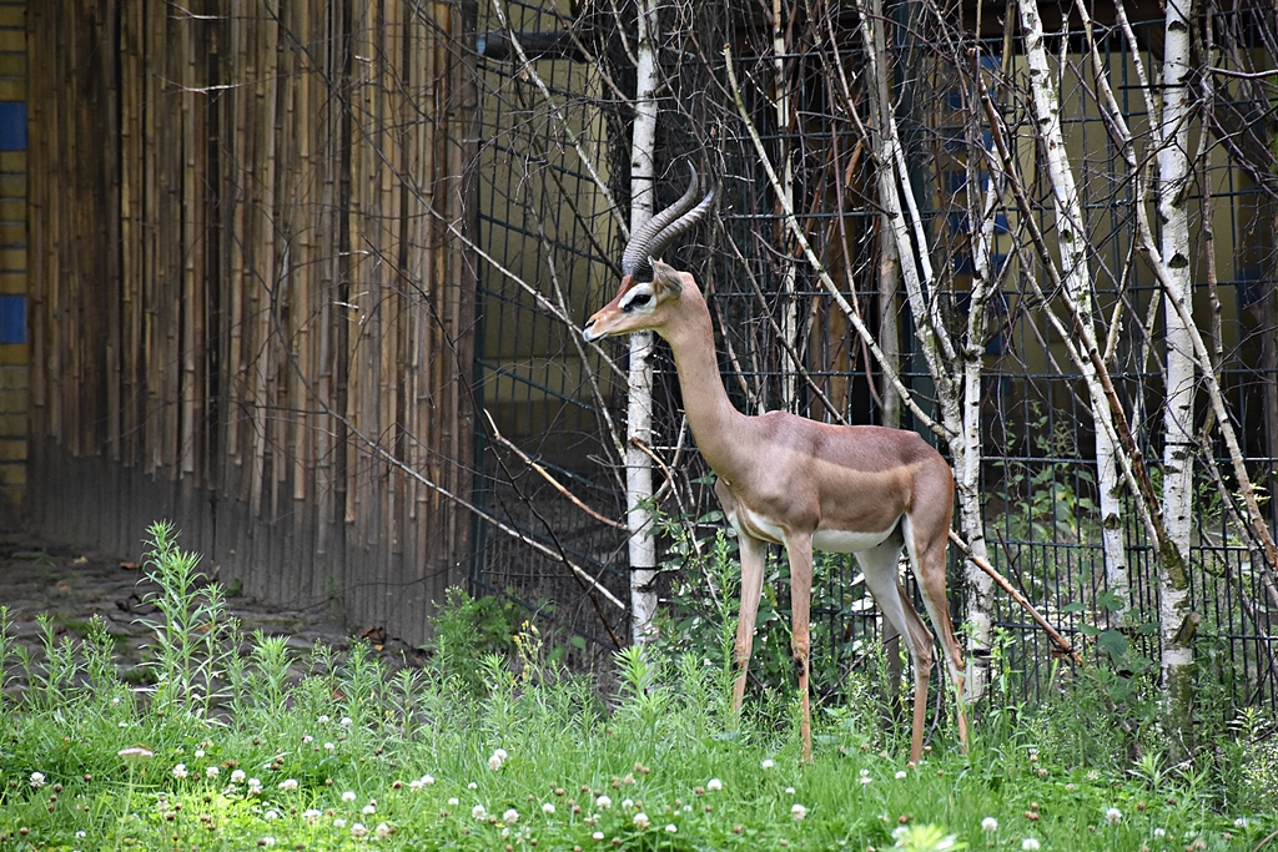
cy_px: 426
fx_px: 7456
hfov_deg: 9.8
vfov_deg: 6.5
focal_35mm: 210
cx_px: 639
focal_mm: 140
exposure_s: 1/500
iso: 1100
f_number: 5.6
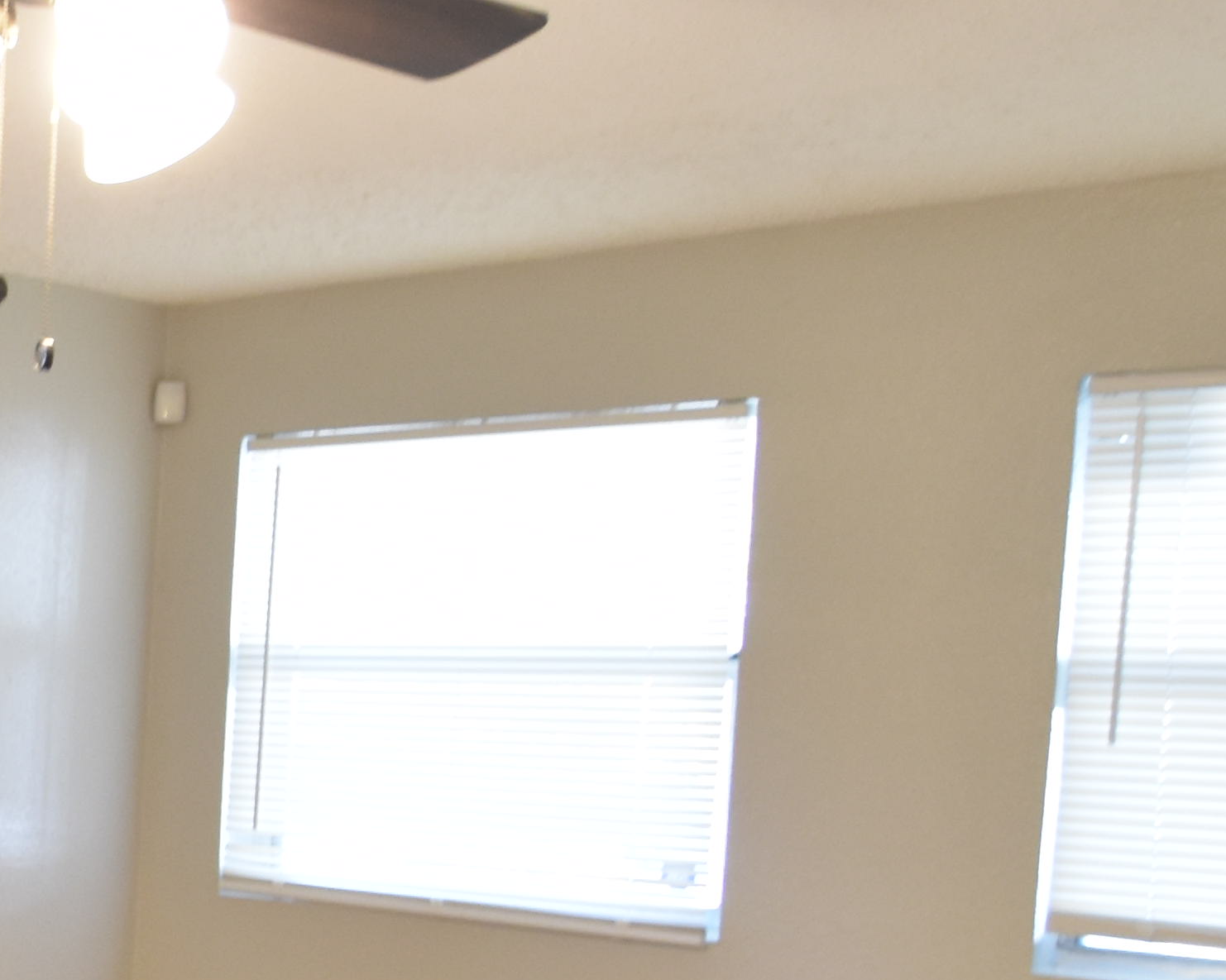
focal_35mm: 57
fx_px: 2068
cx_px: -615
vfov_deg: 26.2
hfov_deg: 25.1
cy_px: 780
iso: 800
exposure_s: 1/45
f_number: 3.5
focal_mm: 10
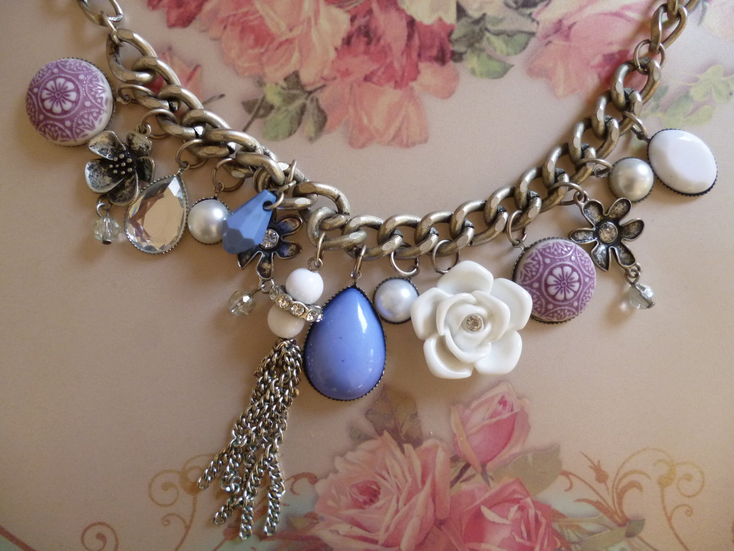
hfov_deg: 63.4
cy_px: 276
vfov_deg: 49.8
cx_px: 367
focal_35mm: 28
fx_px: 594
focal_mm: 5
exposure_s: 1/60
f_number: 3.1
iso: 250
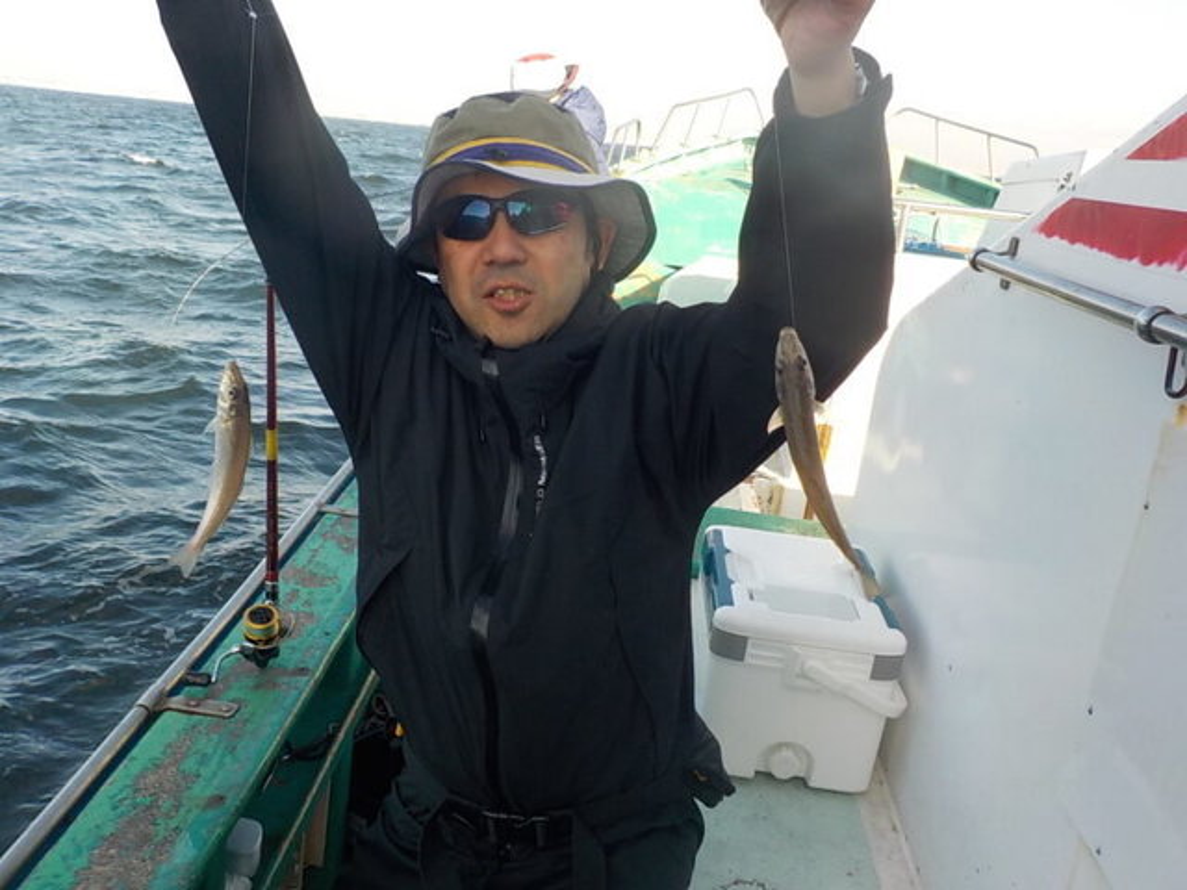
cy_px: 445
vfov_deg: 46.8
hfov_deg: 60.0
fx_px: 1029
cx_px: 594
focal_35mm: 30
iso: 125
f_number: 3.3
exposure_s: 1/500
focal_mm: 4.1
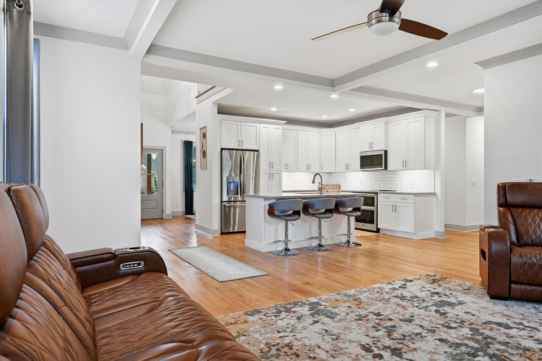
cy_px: 180
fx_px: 339
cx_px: 271
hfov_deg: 77.3
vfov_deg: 56.1
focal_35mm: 22
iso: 100
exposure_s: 1/20
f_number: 11
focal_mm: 22.5
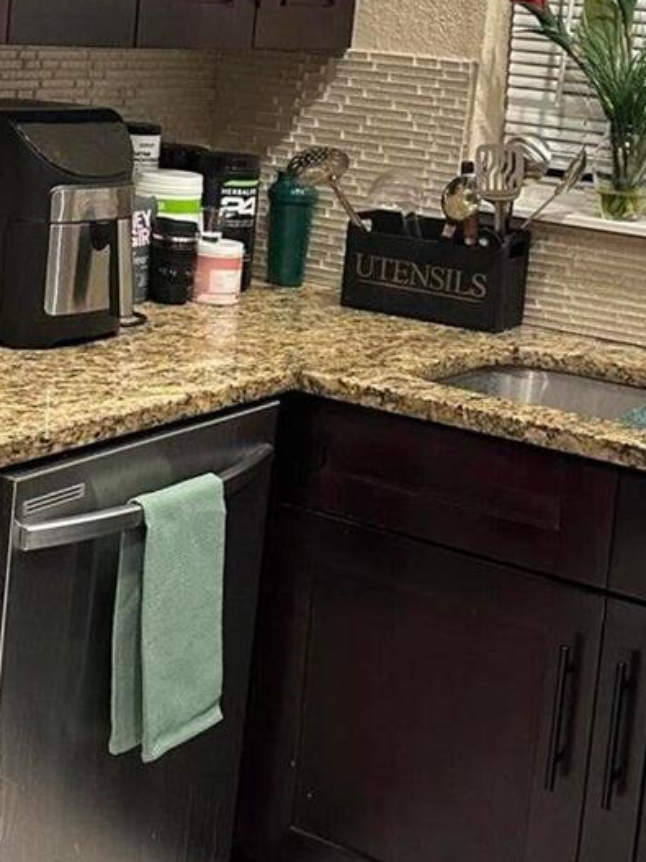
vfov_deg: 27.5
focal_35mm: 70
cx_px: 175
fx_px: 1742
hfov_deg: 20.9
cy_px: 247
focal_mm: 6.86
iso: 500
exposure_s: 1/60
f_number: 1.78
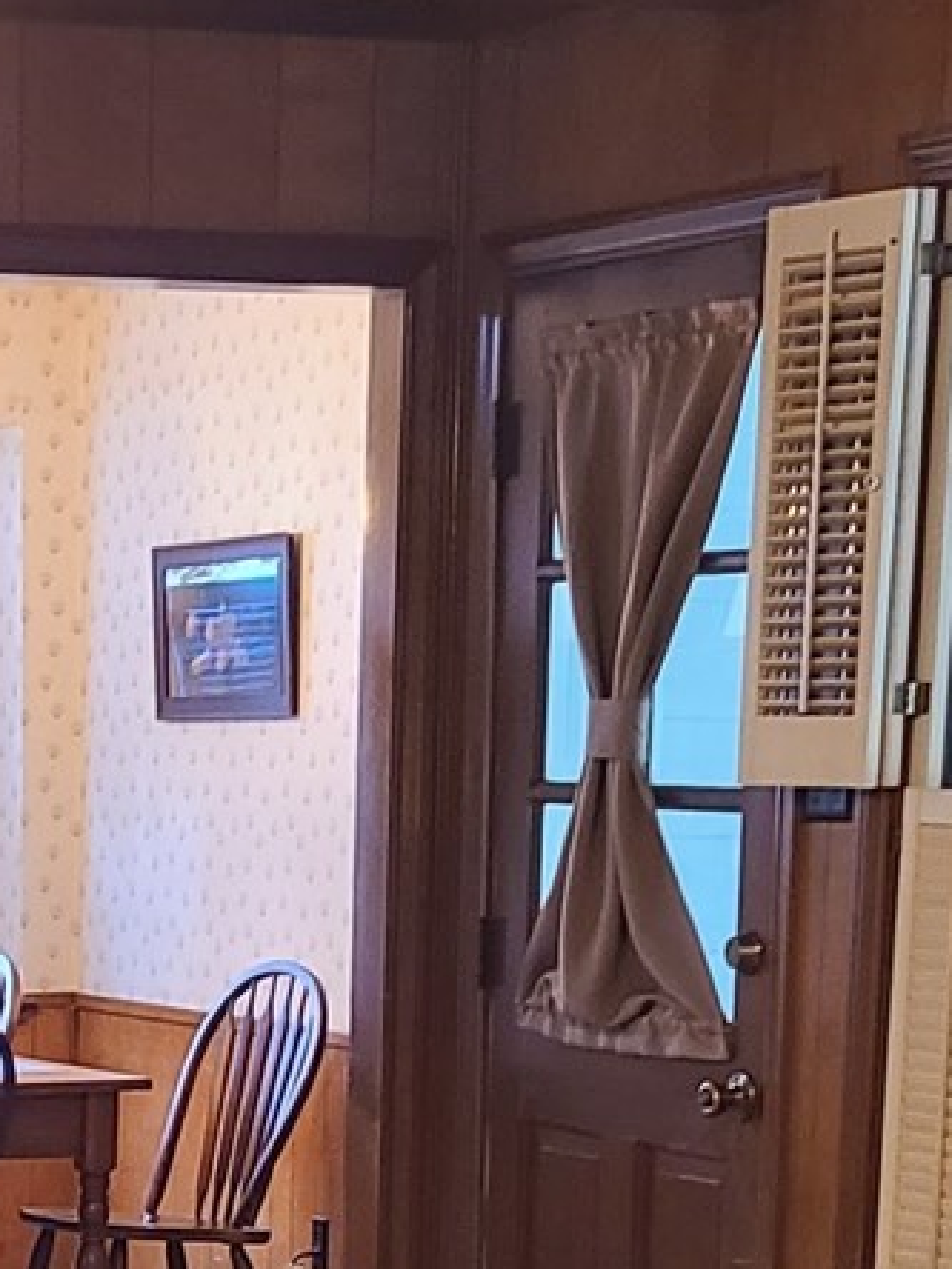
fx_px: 4400
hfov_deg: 12.1
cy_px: 1663
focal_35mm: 120
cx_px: -183
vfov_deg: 15.6
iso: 400
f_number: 1.8
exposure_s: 1/40
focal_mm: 5.4
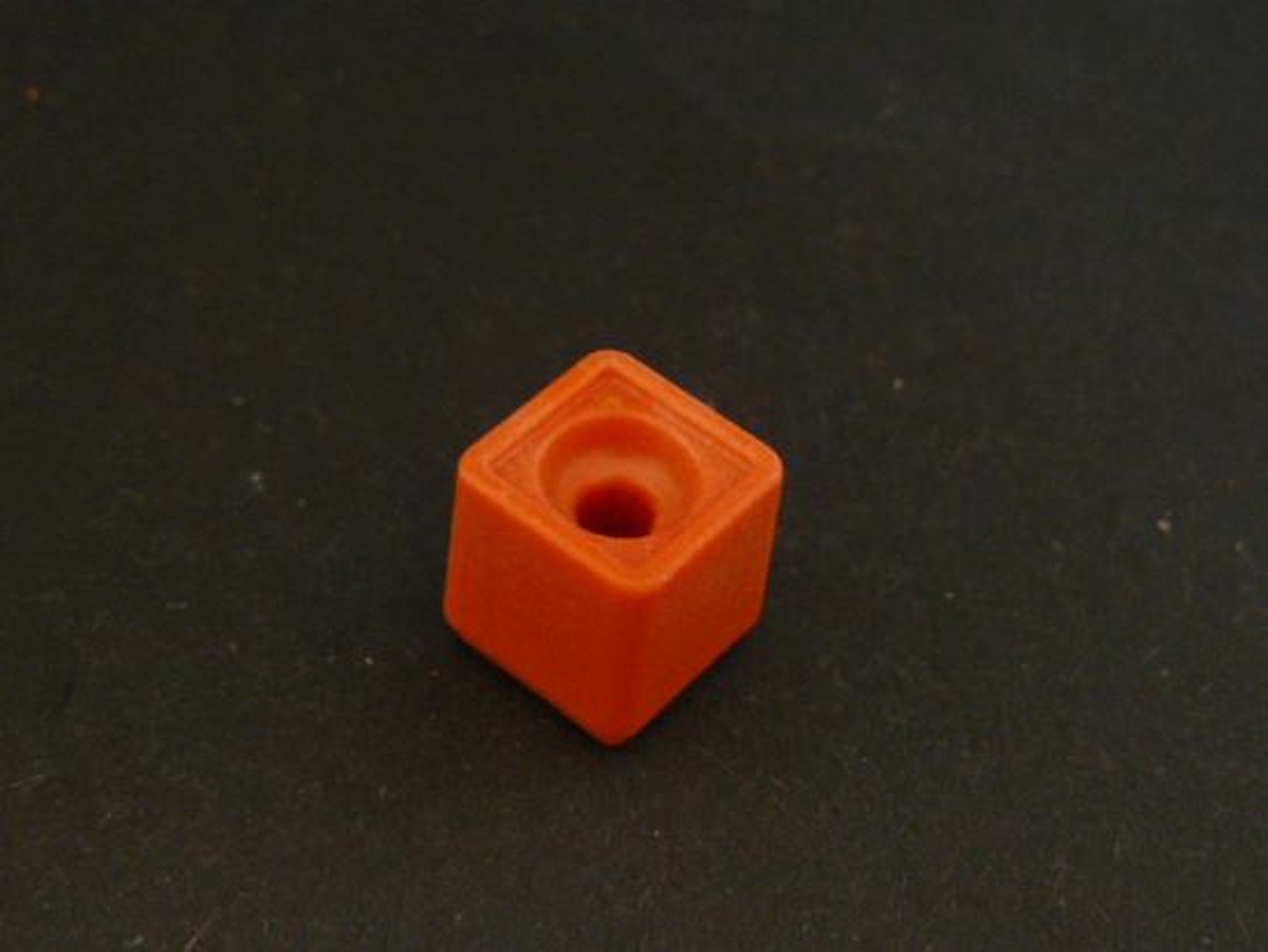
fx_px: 2712
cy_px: 476
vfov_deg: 19.9
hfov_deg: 26.3
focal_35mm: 74
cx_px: 634
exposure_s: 1
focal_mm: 8.1
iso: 200
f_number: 2.8
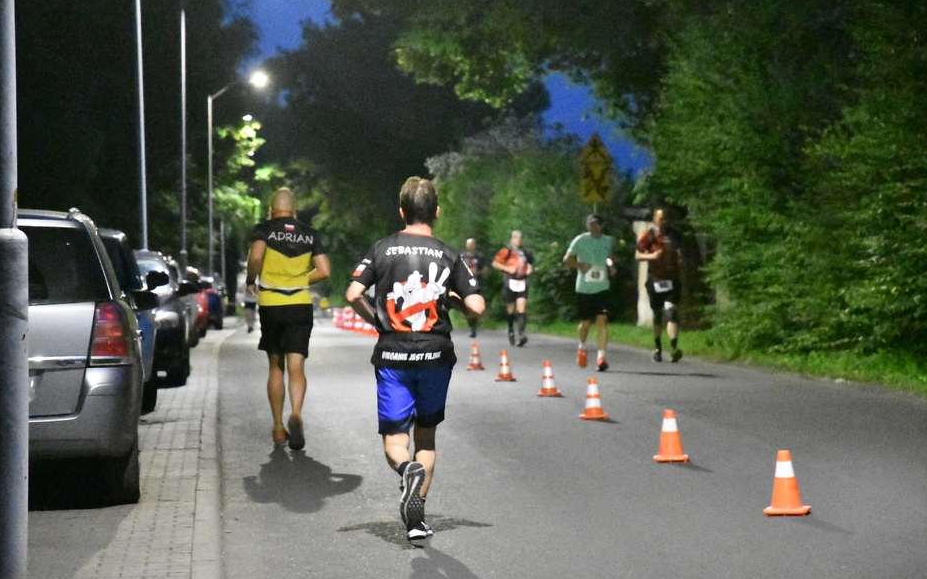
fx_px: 3334
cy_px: 282
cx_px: 463
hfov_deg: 15.8
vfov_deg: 9.9
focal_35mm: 132
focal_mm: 80
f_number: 4
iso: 51200
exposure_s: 1/100
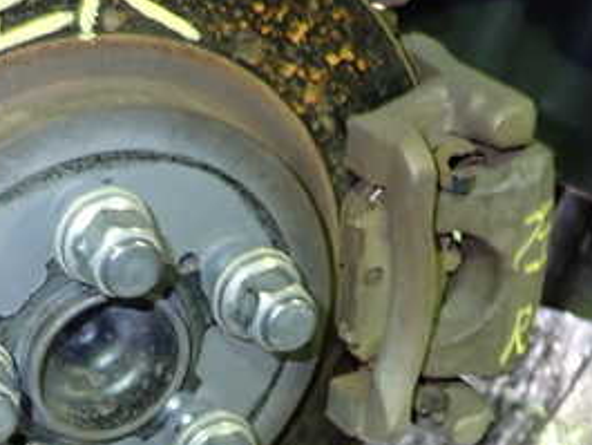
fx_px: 1163
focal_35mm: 68
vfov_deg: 21.6
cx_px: 2
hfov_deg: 27.0
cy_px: 248
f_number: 6.3
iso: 500
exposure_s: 1/4
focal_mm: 5.4
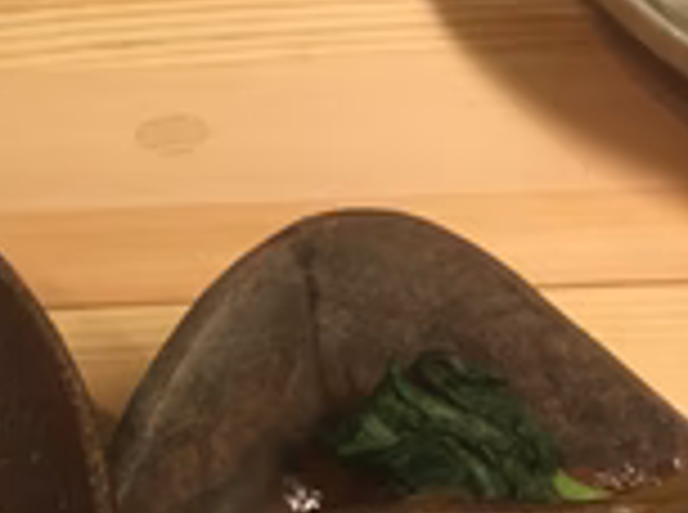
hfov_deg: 23.9
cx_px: -94
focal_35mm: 76
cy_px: 567
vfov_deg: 18.6
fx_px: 1507
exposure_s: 1/30
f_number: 2.2
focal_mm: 4.15
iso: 125
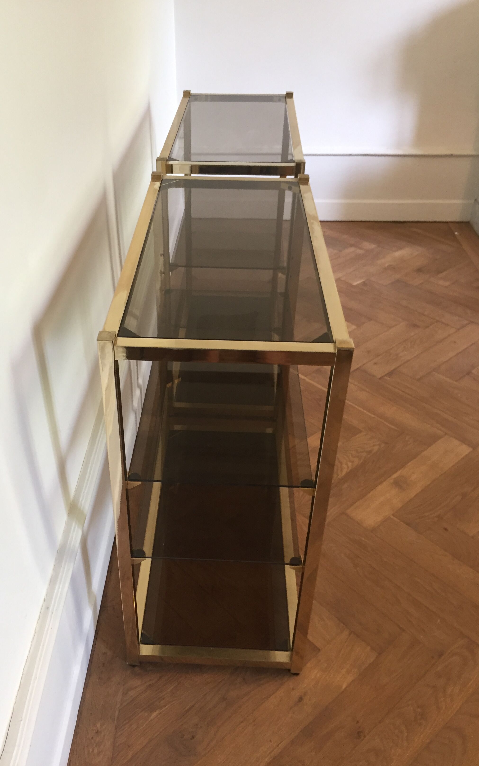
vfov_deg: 61.2
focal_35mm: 31
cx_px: 199
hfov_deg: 40.5
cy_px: 384
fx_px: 648
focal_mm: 4.15
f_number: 2.2
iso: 160
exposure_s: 1/33
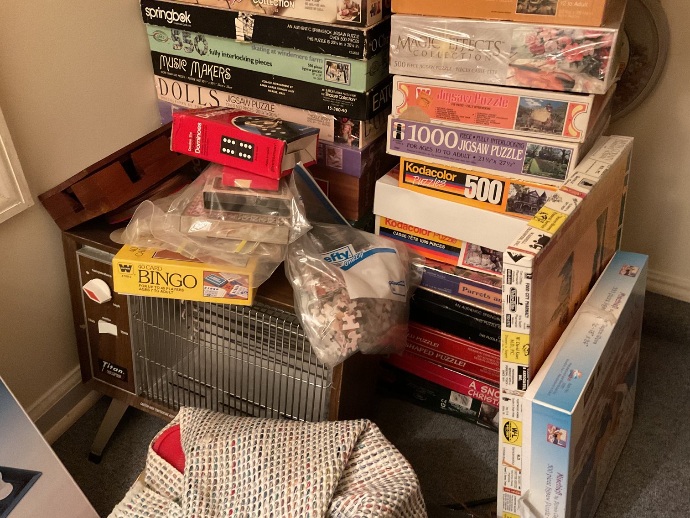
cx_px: 345
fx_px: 578
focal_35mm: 29
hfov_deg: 61.7
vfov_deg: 48.2
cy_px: 259
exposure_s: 1/30
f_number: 1.8
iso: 500
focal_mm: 3
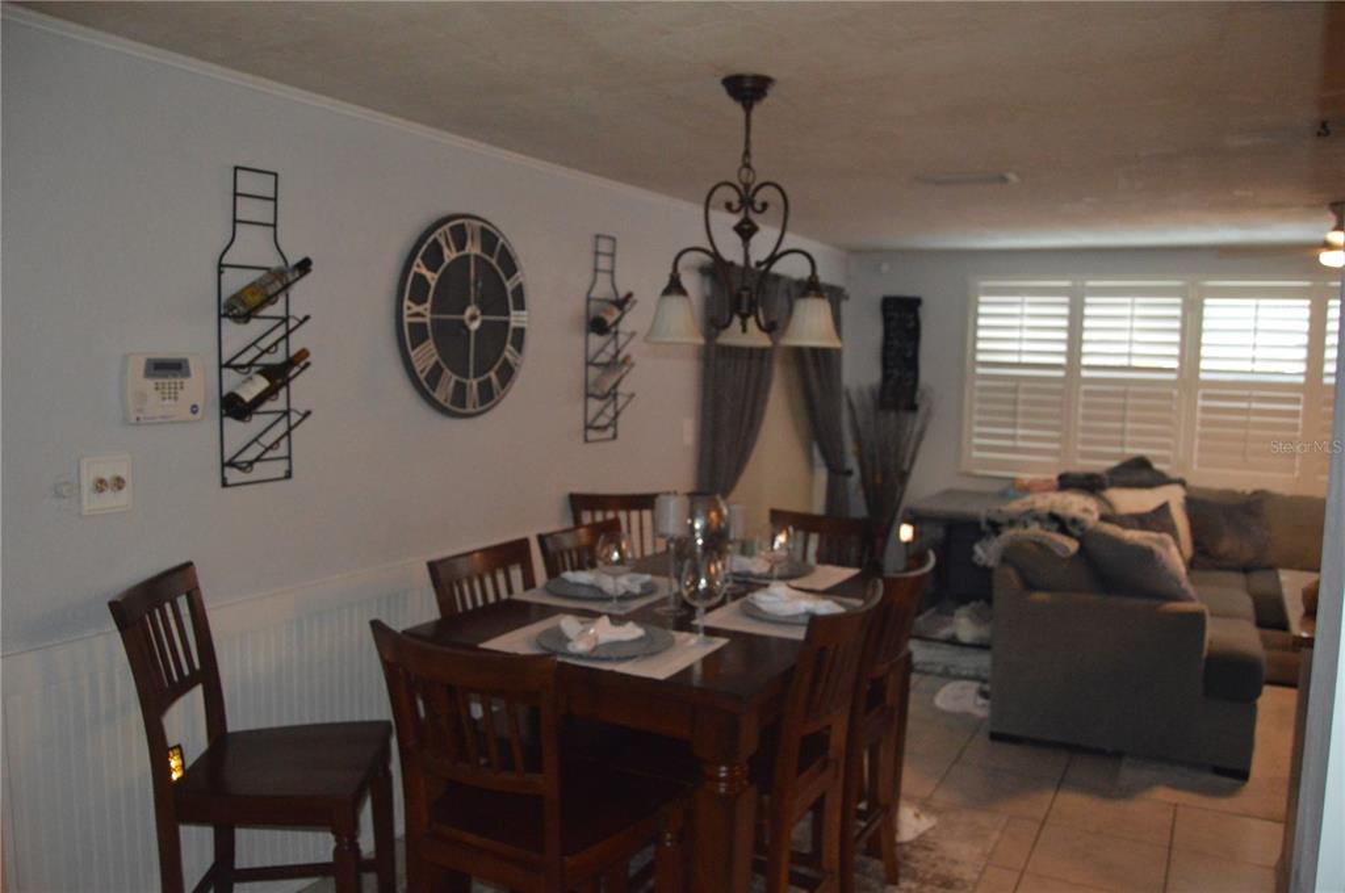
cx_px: 672
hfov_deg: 67.4
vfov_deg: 47.8
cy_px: 446
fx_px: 1007
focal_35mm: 27
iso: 2800
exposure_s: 1/60
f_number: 3.5
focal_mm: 18
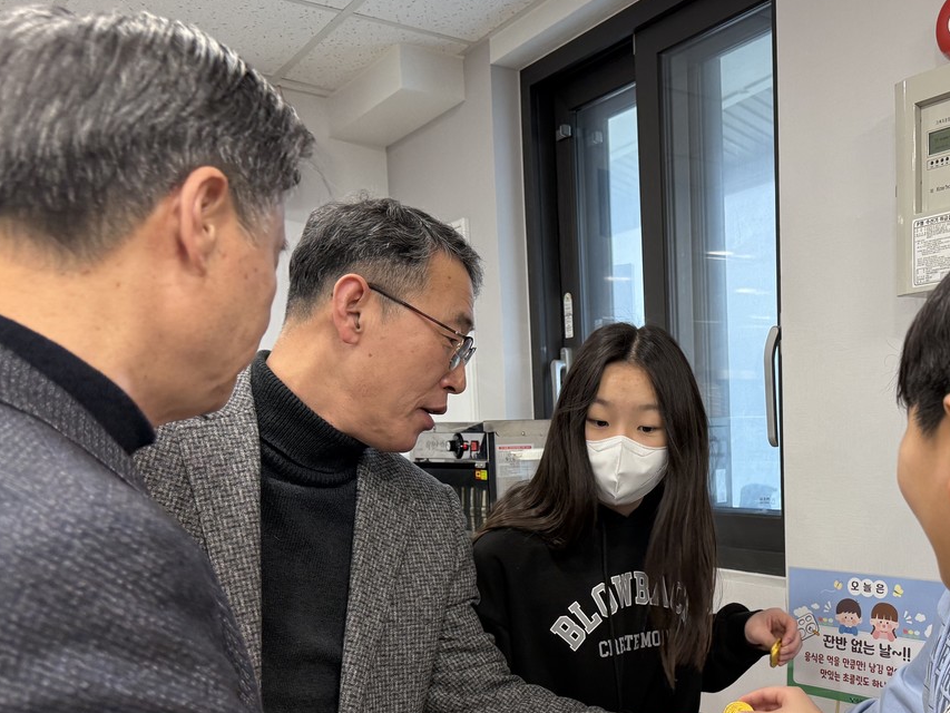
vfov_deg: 39.1
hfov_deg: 49.6
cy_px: 491
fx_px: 988
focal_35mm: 36
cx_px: 692
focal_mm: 6.76
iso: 160
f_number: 1.78
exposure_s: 1/60
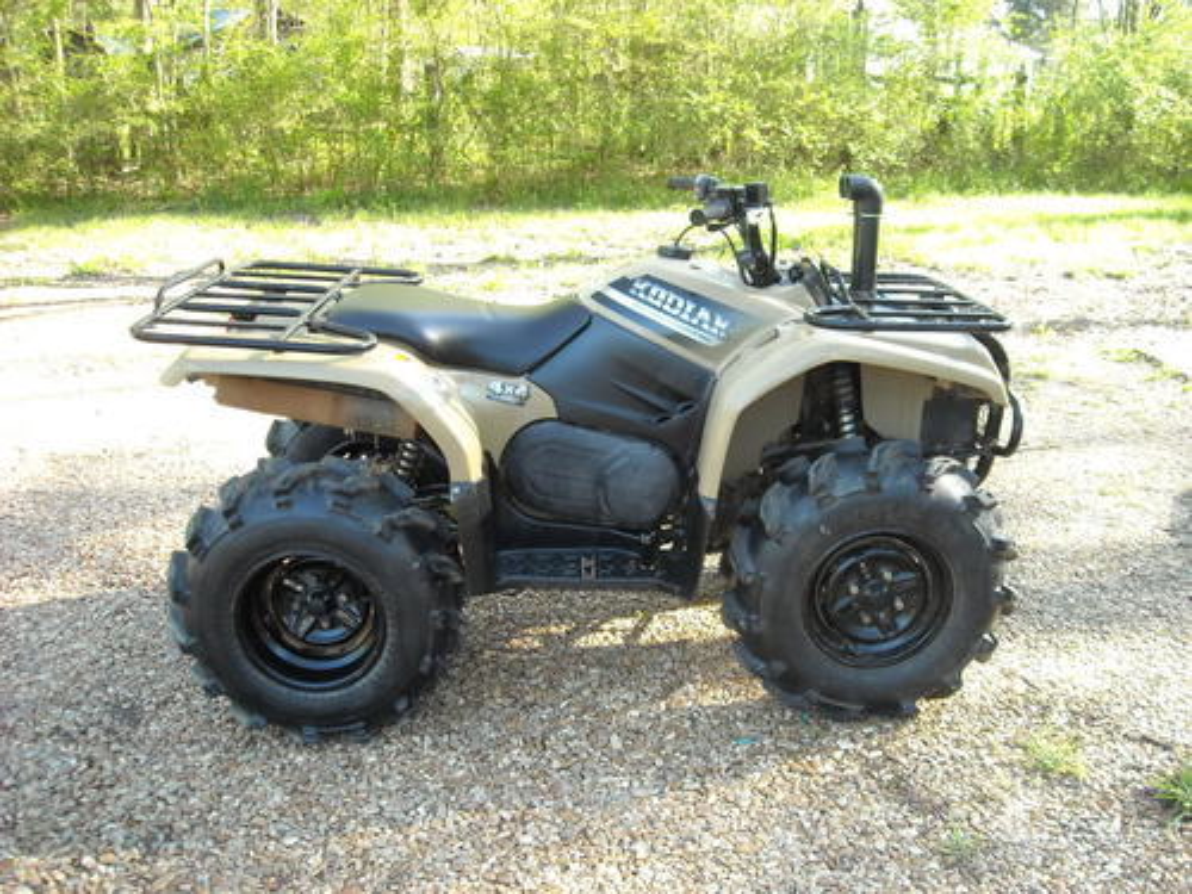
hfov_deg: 52.6
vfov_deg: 40.7
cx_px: 596
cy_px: 447
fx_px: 1205
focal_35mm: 35
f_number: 2.8
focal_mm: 5.7
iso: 77
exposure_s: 1/52
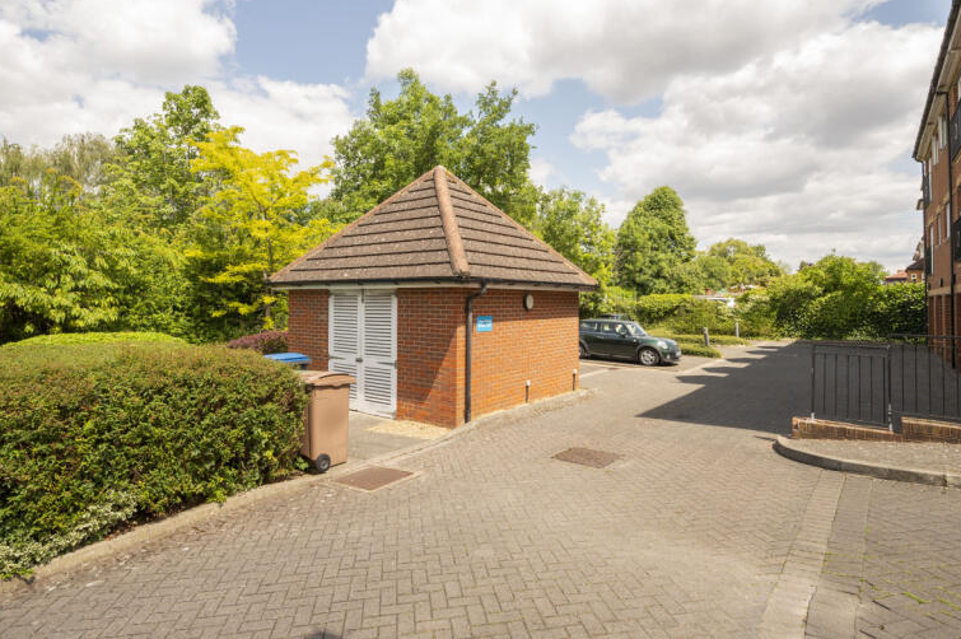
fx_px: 507
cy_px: 282
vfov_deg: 64.3
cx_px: 440
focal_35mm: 19
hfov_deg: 86.8
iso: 200
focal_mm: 14
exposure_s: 1/320
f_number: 8
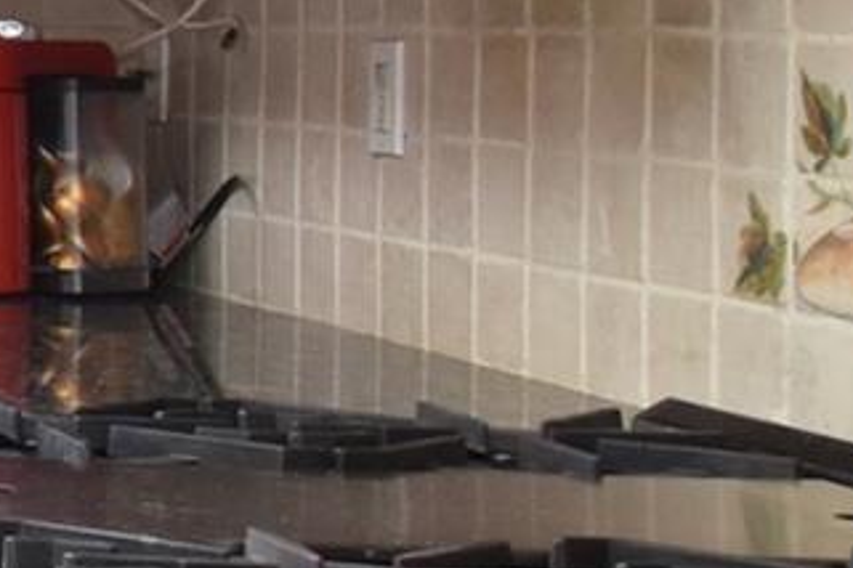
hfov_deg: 11.4
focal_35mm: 105
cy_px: -27
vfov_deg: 12.8
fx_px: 2492
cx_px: -1701
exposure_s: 1/25
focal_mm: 11
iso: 640
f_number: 11
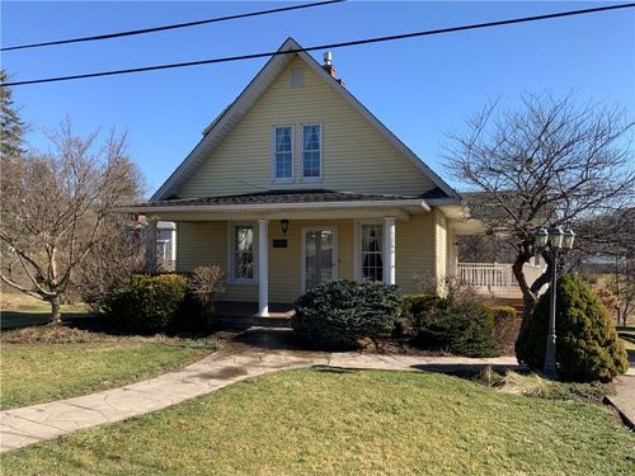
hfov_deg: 61.7
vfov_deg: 48.2
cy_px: 238
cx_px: 318
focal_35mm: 29
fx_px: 532
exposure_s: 1/1121
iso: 16
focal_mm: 3
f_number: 1.8
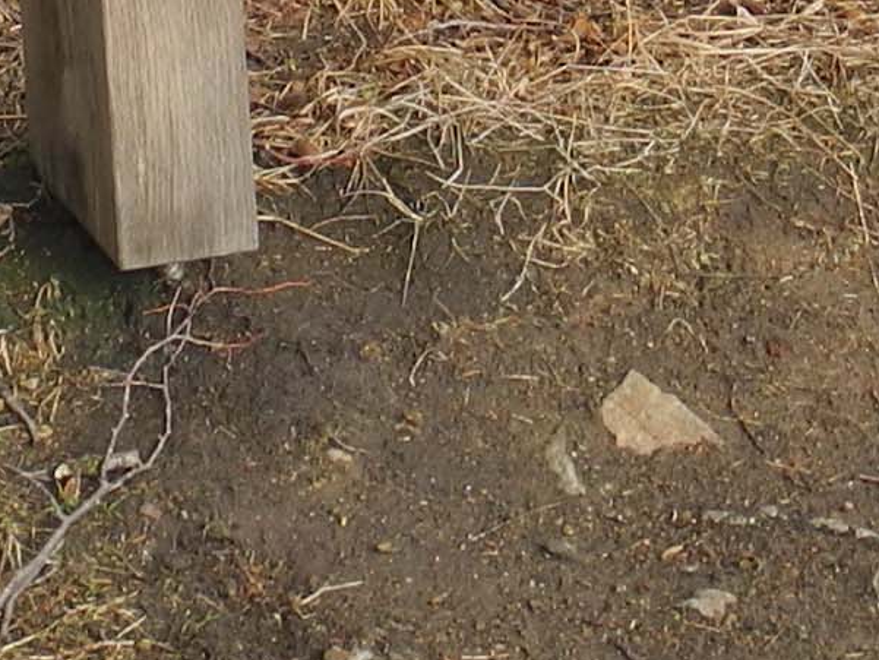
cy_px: -1100
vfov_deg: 7.9
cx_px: 486
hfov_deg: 11.6
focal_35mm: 170
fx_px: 4318
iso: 100
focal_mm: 6
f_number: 2.8
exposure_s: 1/160
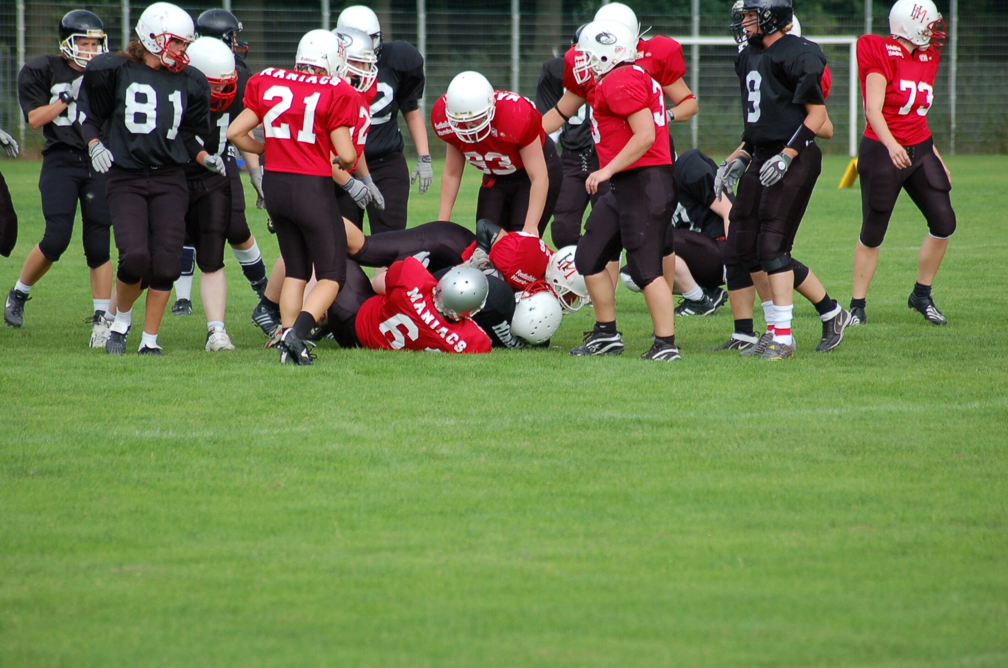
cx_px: 504
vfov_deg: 6.1
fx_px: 6288
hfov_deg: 9.2
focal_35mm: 225
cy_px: 334
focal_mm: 150
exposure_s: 1/640
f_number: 4.5
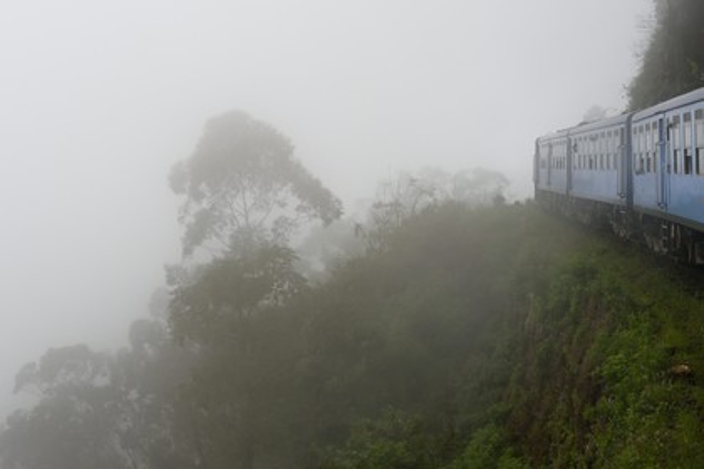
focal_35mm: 70
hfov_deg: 28.8
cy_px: 234
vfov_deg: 19.5
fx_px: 1369
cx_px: 352
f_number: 10
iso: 1600
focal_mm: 70
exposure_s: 1/400
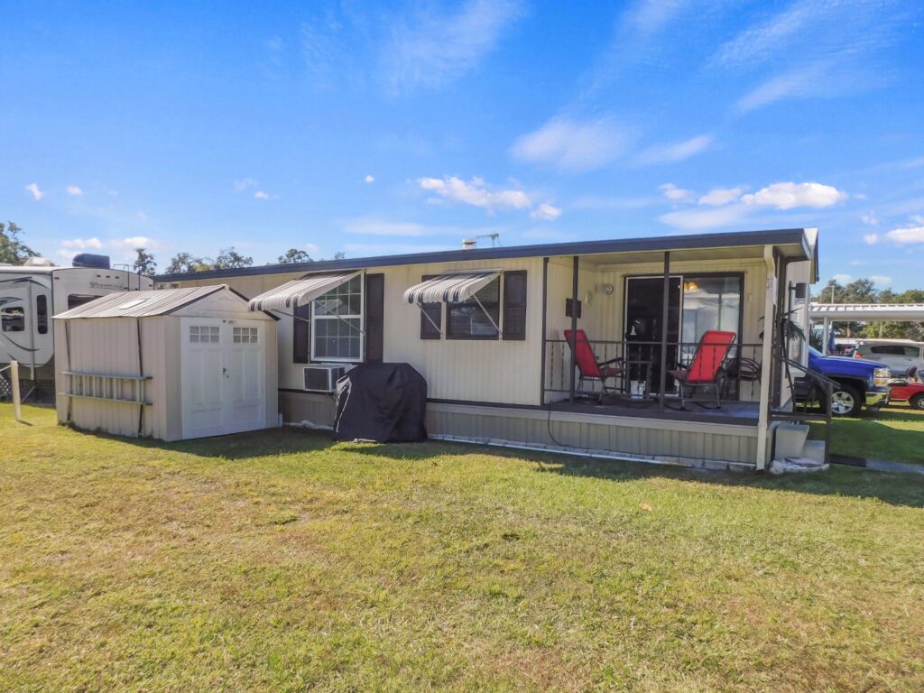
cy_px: 346
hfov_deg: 73.9
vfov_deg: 58.9
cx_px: 462
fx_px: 614
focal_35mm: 23
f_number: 3
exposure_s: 1/800
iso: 125
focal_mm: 4
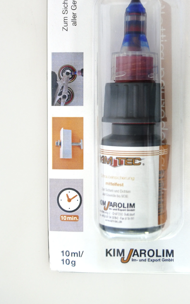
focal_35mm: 72
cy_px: 77
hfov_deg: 18.0
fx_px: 595
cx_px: 145
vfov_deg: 28.3
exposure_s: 1/60
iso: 800
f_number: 5.6
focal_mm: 31
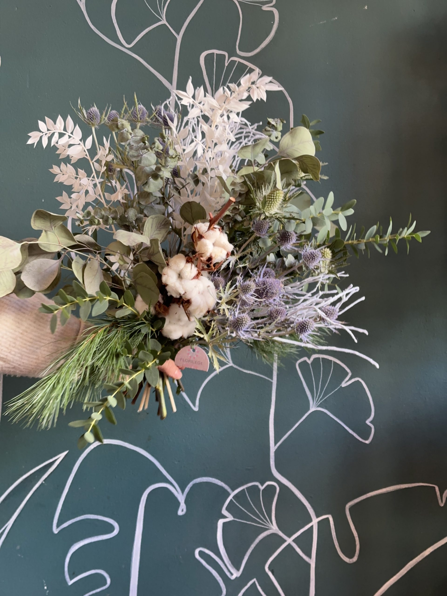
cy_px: 298
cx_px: 224
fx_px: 826
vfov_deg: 39.7
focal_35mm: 48
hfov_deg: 30.3
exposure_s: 1/50
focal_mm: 6.86
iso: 160
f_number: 1.78
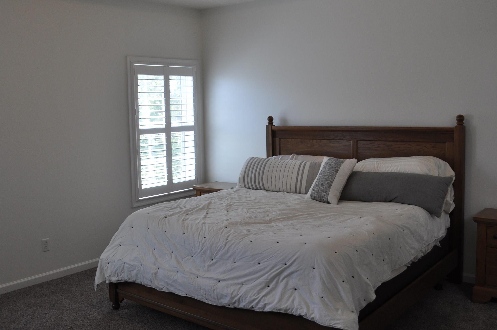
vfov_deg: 36.7
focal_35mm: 36
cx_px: 218
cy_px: 144
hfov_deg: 53.1
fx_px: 496
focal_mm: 18
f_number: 5
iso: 400
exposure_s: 1/100
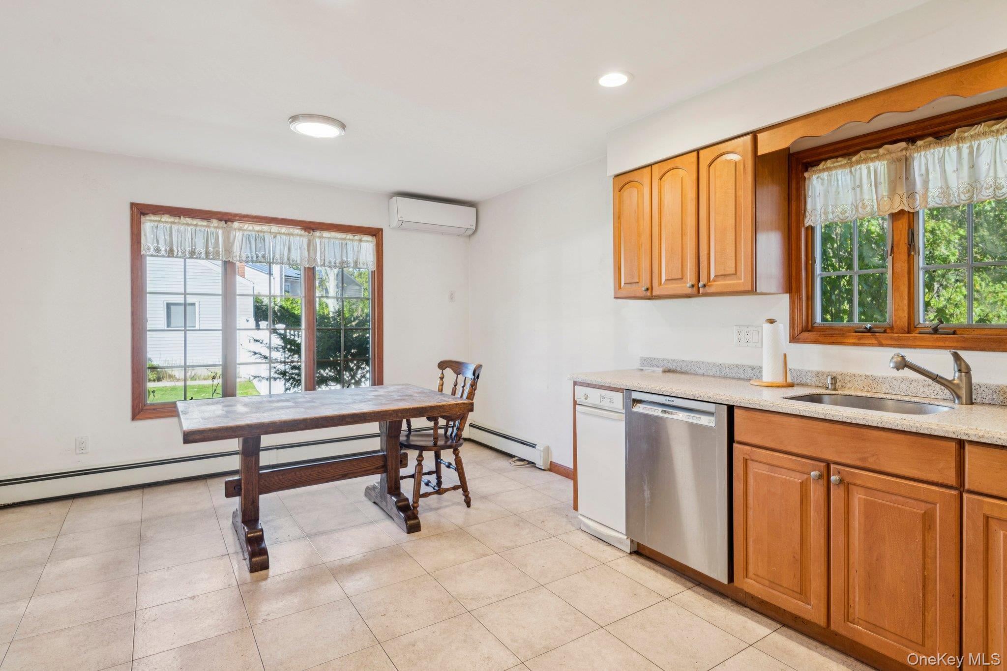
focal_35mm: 18
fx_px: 503
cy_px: 336
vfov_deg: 67.4
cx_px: 504
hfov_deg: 90.0
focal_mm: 18
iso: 160
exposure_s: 1/15
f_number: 8
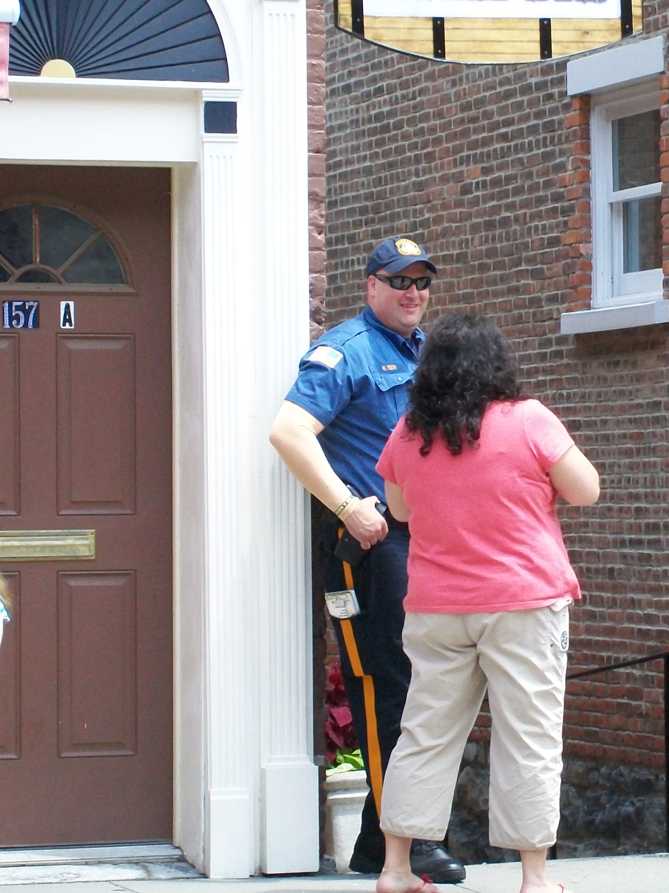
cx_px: 599
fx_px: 4046
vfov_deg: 12.6
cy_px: 412
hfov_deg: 9.4
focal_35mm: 157
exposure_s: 1/200
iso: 160
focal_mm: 18
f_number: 4.8
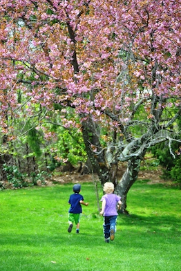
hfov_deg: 14.4
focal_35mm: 95
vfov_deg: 21.4
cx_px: 92
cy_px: 133
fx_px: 715
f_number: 4.5
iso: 200
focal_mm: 62
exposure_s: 1/320
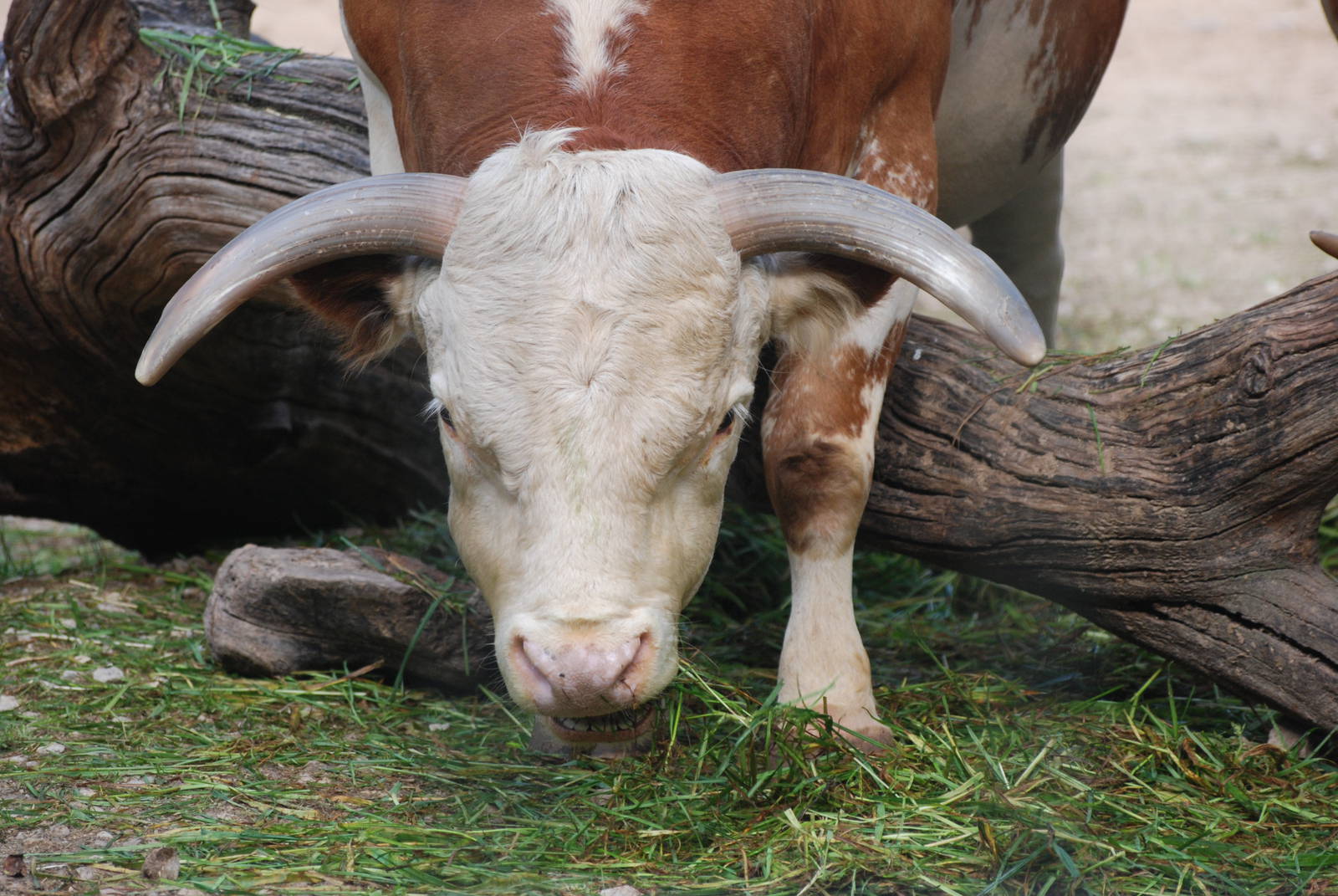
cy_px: 448
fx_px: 10884
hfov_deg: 7.0
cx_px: 669
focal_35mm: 292
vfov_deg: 4.7
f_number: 5
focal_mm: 195
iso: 400
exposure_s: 1/400
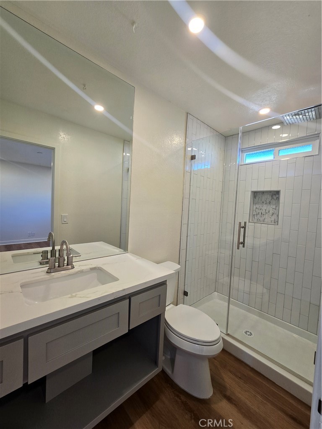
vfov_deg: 106.2
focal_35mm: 13
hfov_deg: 89.9
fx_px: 161
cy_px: 214
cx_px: 161
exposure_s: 1/60
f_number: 2.2
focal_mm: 2.2
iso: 100
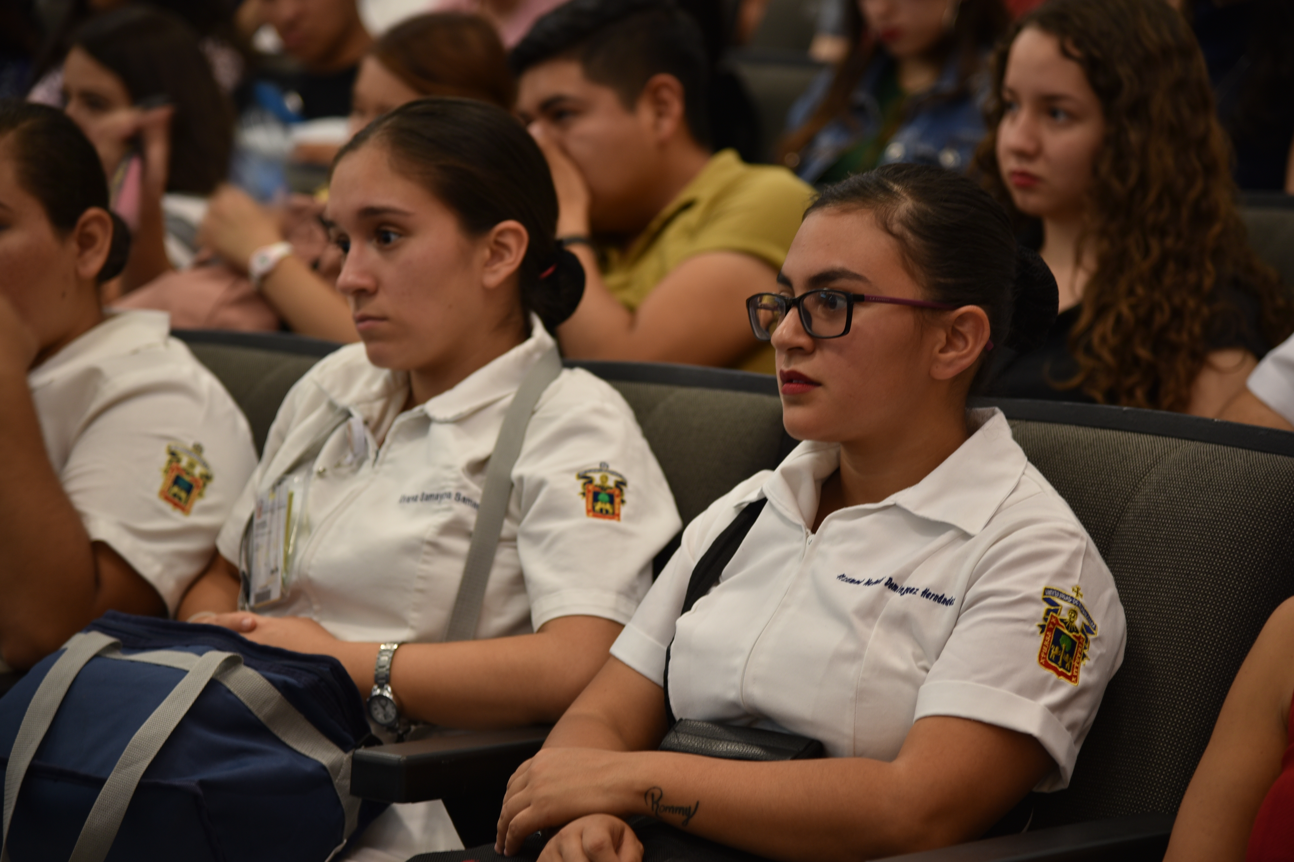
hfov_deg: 18.3
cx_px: 647
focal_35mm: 112
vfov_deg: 12.2
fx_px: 4025
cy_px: 431
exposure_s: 1/13
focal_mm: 112
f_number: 4
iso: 250
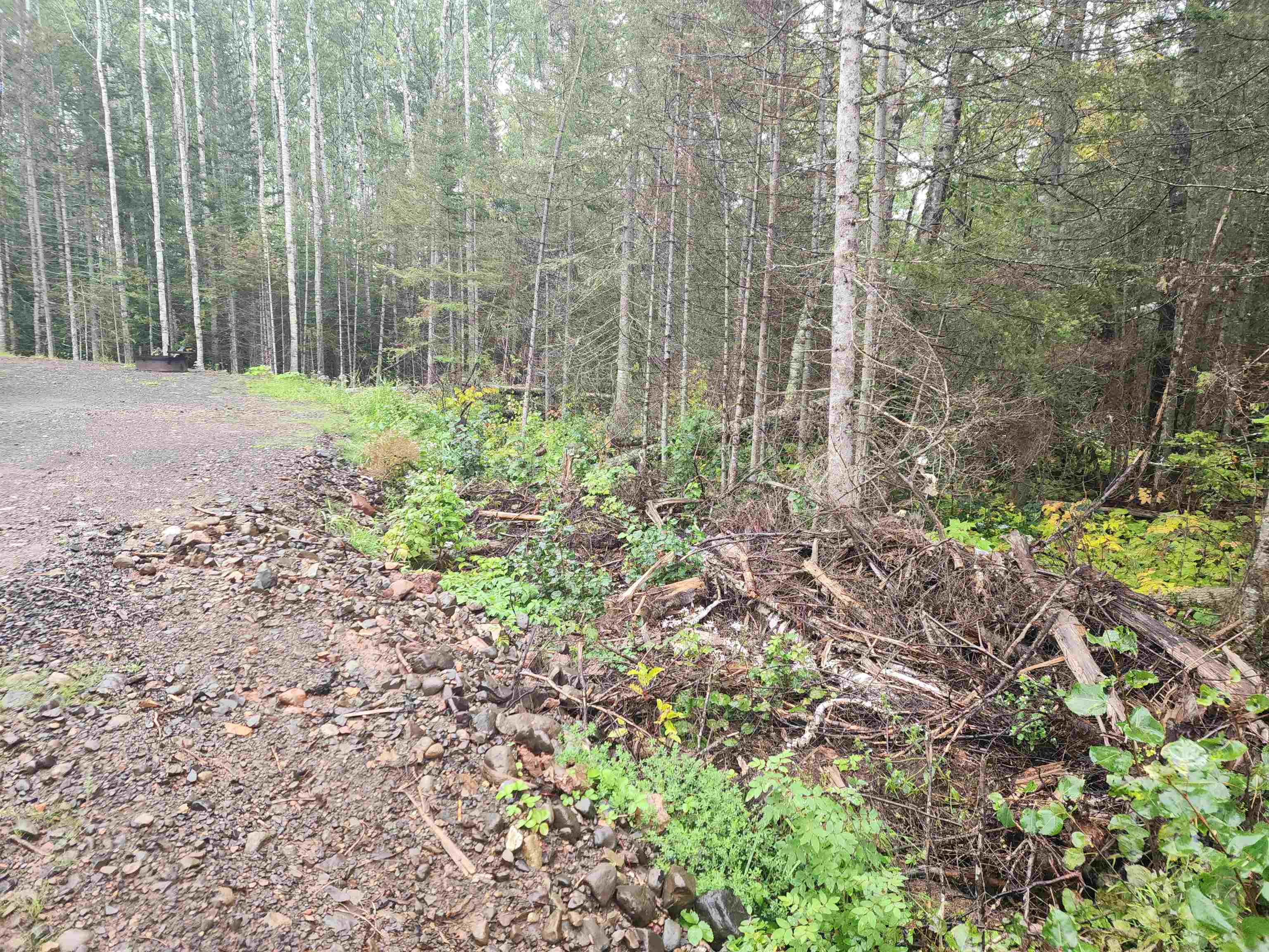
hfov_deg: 73.9
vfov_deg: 58.9
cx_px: 634
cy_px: 476
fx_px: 843
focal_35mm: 23
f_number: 1.8
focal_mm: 6.4
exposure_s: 1/120
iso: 200
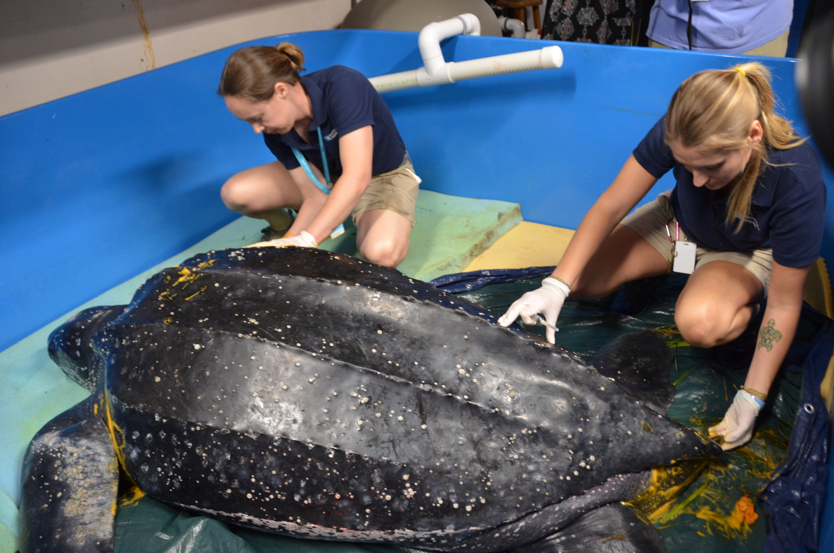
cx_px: 417
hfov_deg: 67.5
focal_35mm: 27
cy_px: 276
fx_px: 624
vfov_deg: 47.7
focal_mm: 18
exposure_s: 1/30
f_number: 3.5
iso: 1000
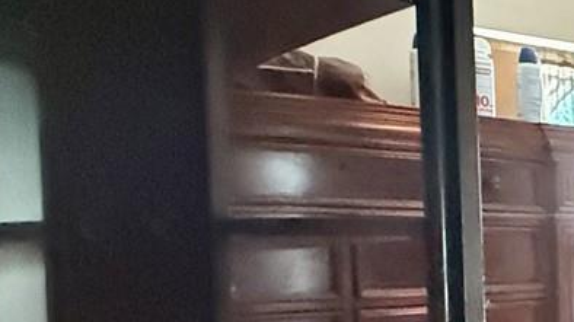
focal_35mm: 62
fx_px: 943
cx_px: 1084
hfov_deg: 20.6
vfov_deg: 19.1
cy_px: 287
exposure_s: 1/41
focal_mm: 2.22
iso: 1600
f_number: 2.2
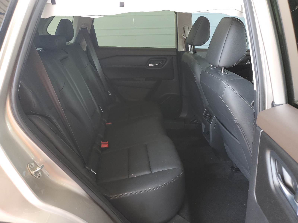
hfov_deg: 67.3
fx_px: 224
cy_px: 112
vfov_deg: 53.1
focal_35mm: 26
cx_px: 149
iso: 97
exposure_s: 1/120
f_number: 1.5
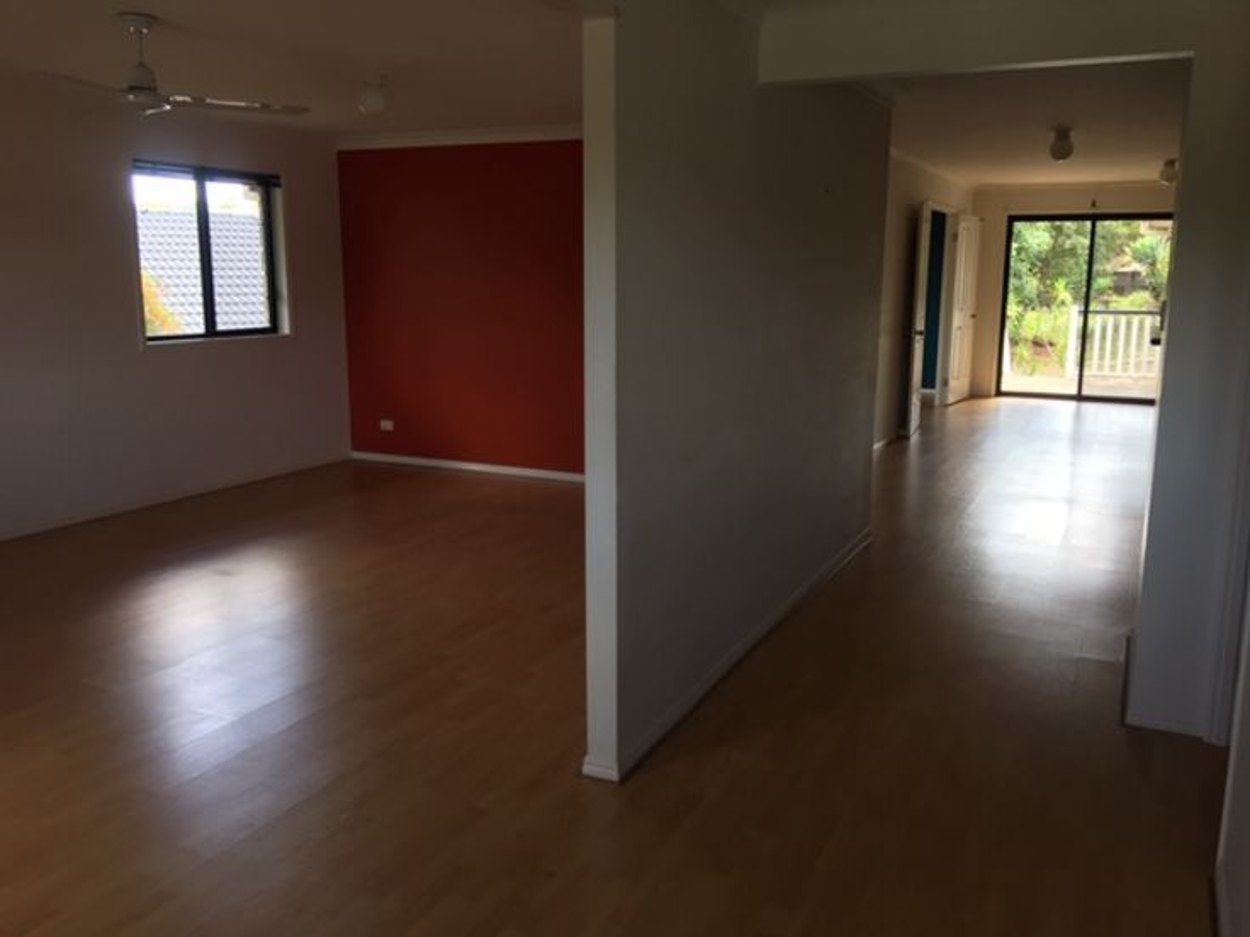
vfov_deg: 48.2
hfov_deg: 61.7
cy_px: 468
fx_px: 1047
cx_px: 625
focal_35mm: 29
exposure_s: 1/100
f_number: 2.2
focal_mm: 4.15
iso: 40
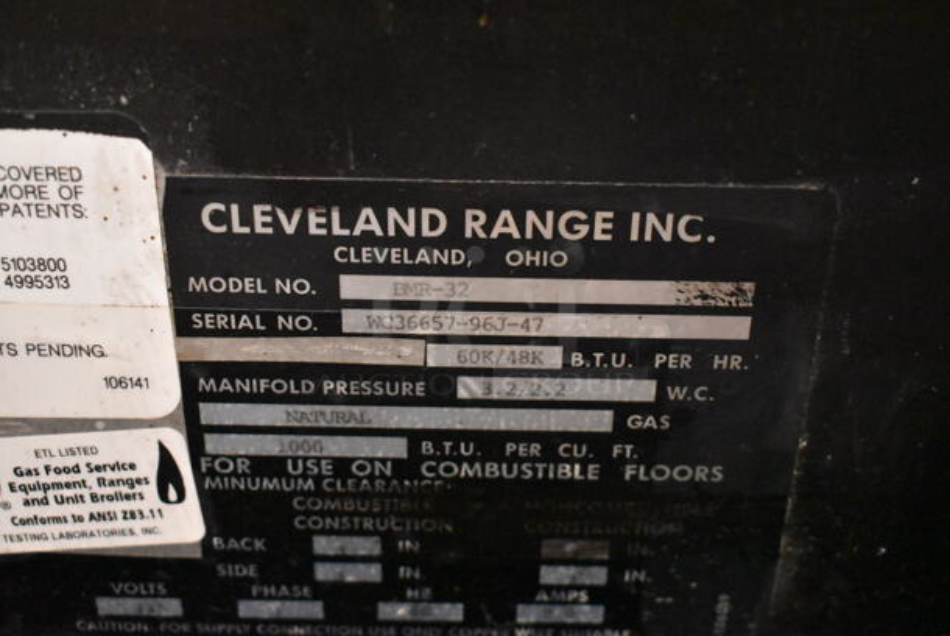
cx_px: 475
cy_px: 318
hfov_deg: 41.1
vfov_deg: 28.1
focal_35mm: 48
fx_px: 1268
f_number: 4.5
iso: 10000
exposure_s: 1/125
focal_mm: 32
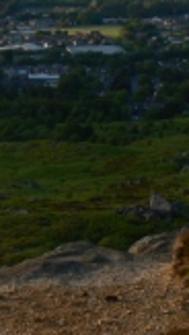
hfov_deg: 11.5
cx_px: -10
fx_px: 924
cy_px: 58
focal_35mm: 104
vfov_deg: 20.3
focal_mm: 6
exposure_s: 1/125
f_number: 5.6
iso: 80
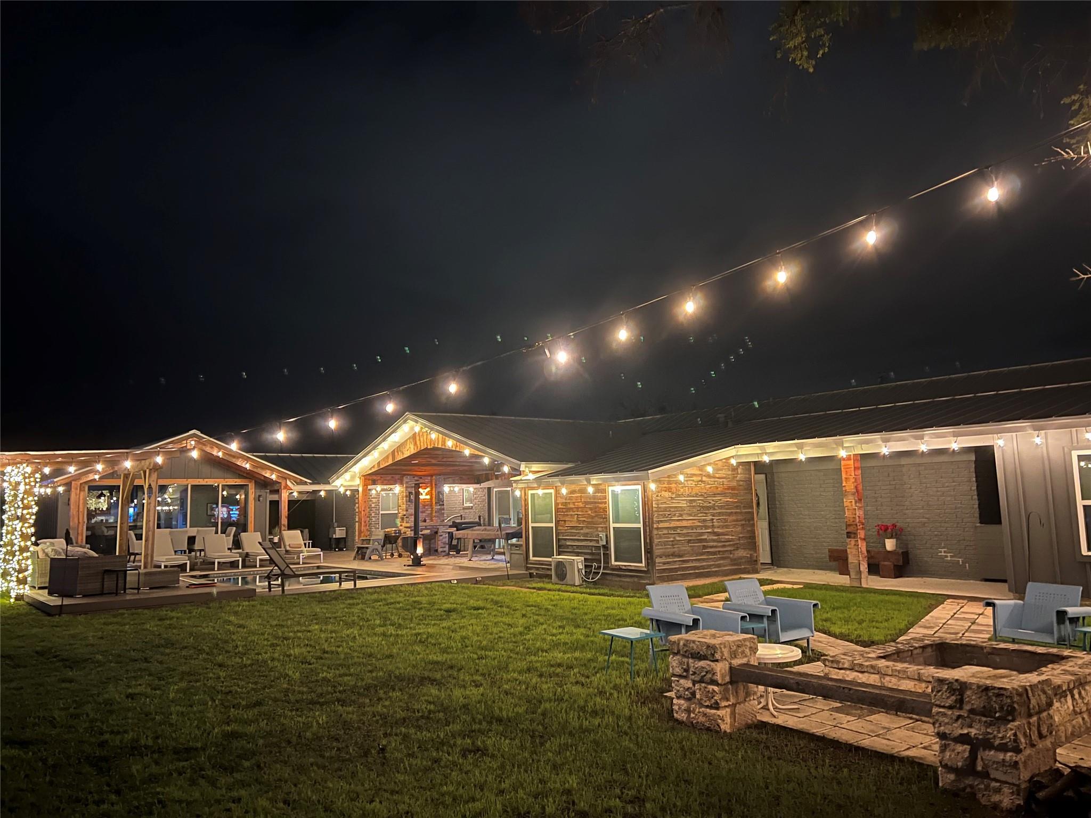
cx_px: 546
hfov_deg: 67.3
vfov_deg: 53.1
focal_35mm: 26
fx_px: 819
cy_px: 409
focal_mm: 5.7
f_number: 1.5
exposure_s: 1/9
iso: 800
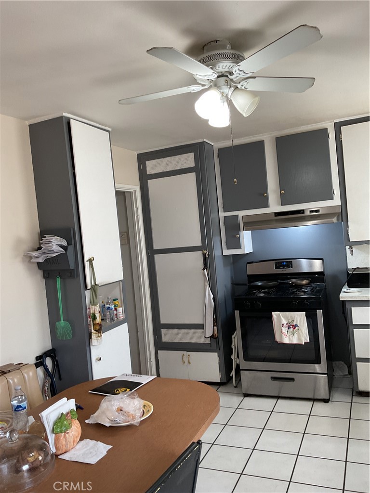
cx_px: 185
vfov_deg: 61.7
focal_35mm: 29
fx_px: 413
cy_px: 246
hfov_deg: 48.2
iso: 64
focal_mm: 3
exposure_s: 1/60
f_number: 1.8
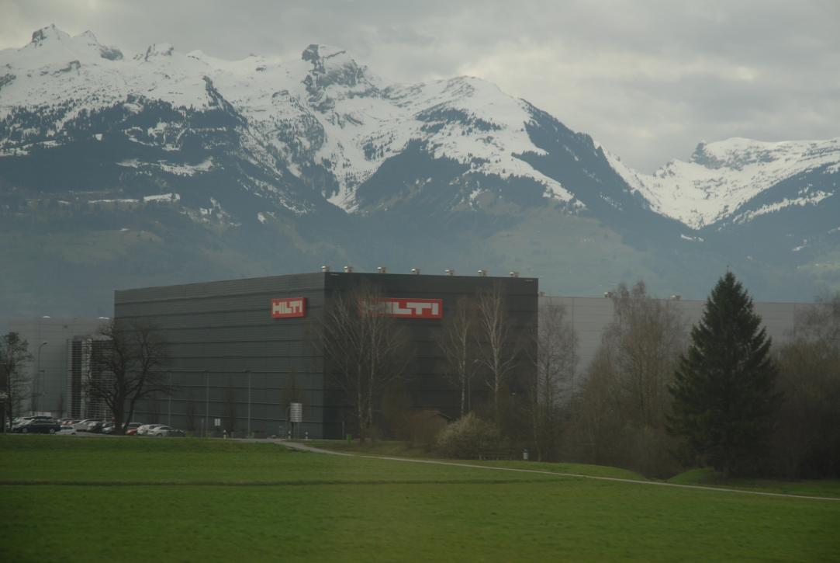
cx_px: 420
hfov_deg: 19.4
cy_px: 282
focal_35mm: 105
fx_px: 2453
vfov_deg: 13.1
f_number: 5
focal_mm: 70
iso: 100
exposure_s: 1/100
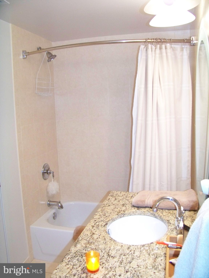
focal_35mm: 33
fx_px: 266
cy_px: 139
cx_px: 104
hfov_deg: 42.9
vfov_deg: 55.4
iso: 400
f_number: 2.8
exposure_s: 1/30
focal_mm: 5.85
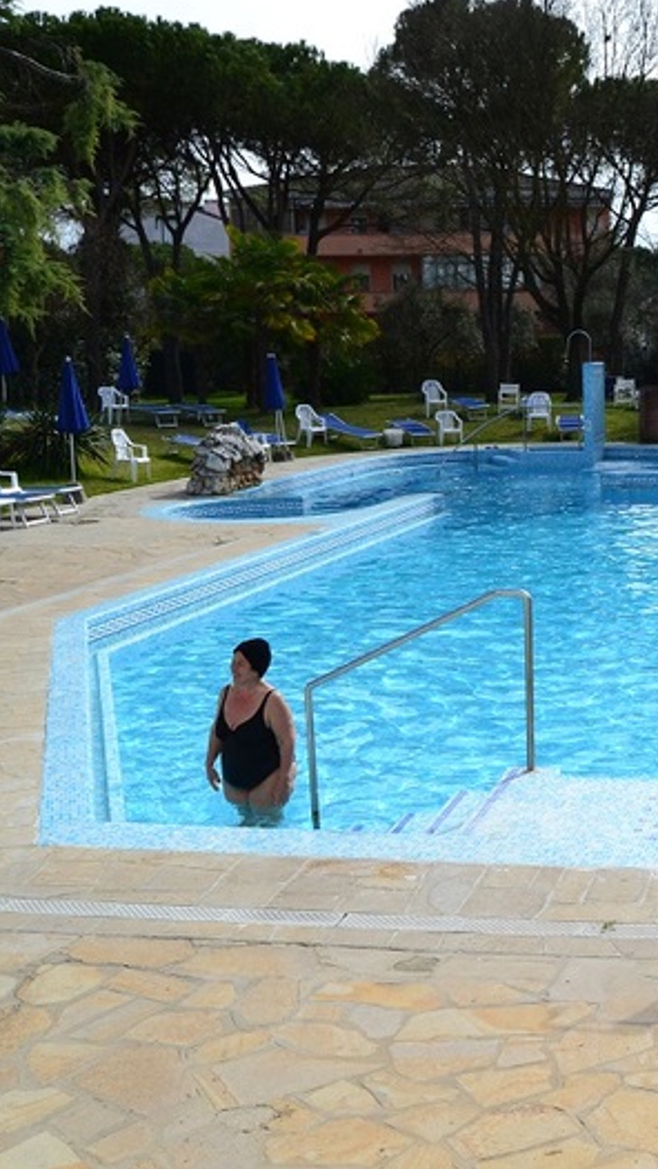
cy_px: 579
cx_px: 758
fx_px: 1333
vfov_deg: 47.4
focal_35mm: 43
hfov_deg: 25.3
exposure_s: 1/400
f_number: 11
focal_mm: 18
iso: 400
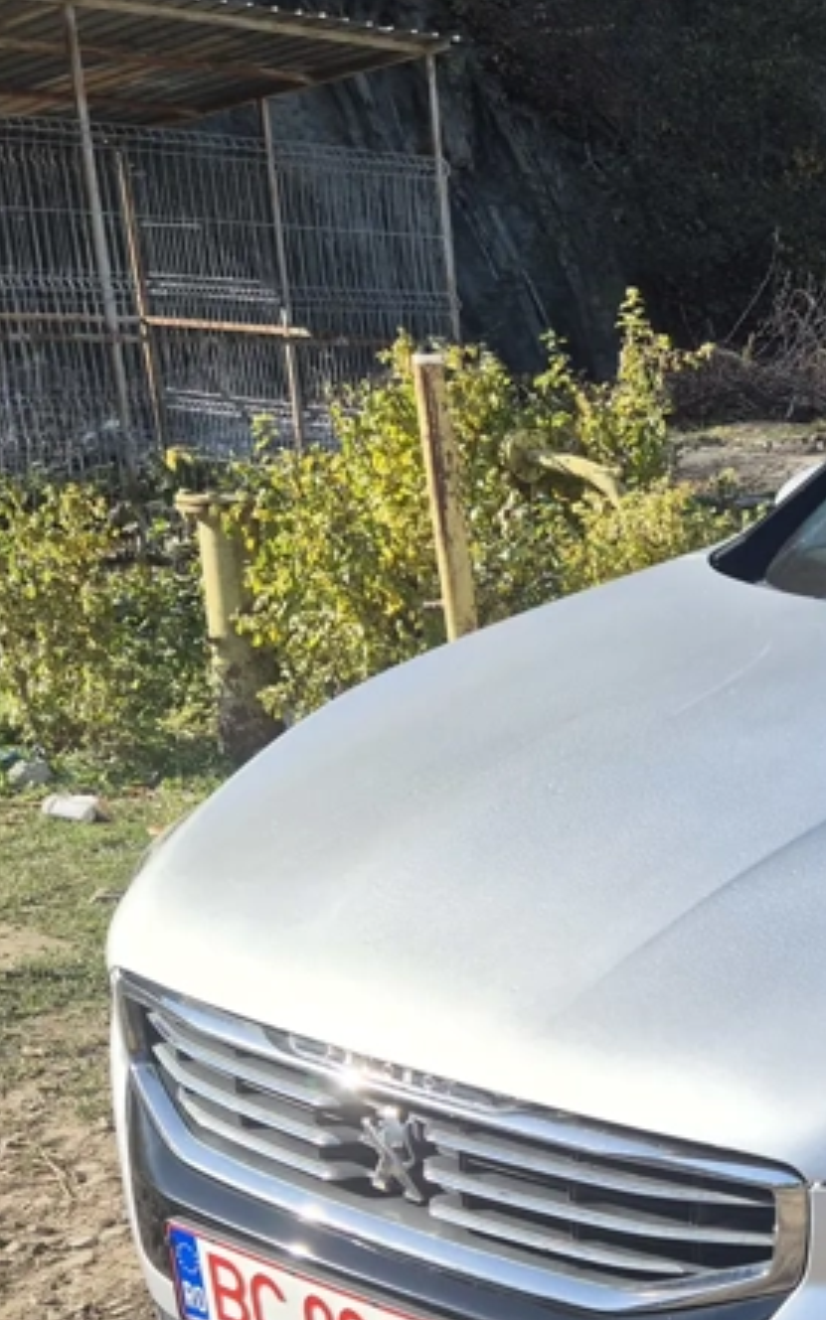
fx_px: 1980
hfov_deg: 20.4
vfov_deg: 35.9
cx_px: 1214
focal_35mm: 55
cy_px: 1025
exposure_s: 1/1048
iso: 25
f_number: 1.8
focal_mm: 5.4
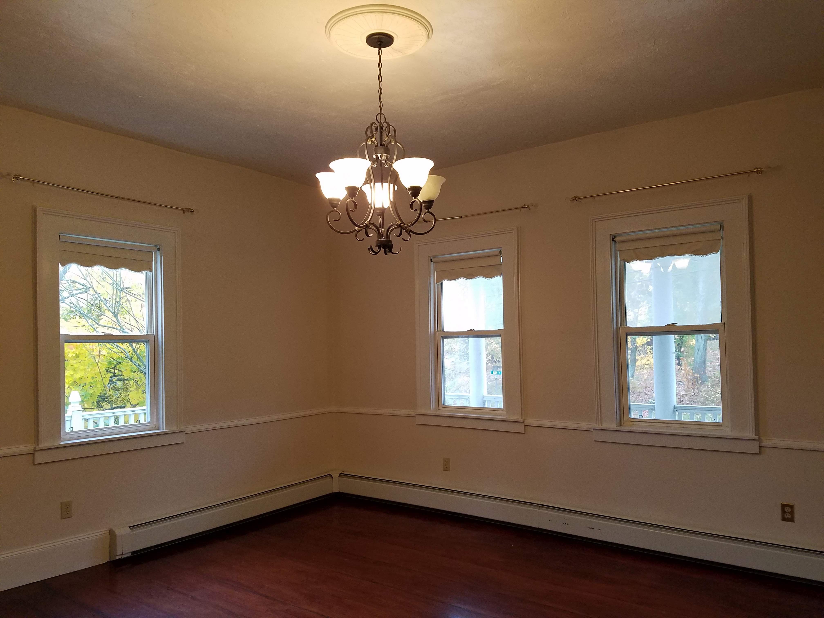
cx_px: 412
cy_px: 309
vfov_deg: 53.1
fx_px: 619
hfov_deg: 67.3
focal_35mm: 26
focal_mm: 4.2
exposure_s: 1/60
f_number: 1.7
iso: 160
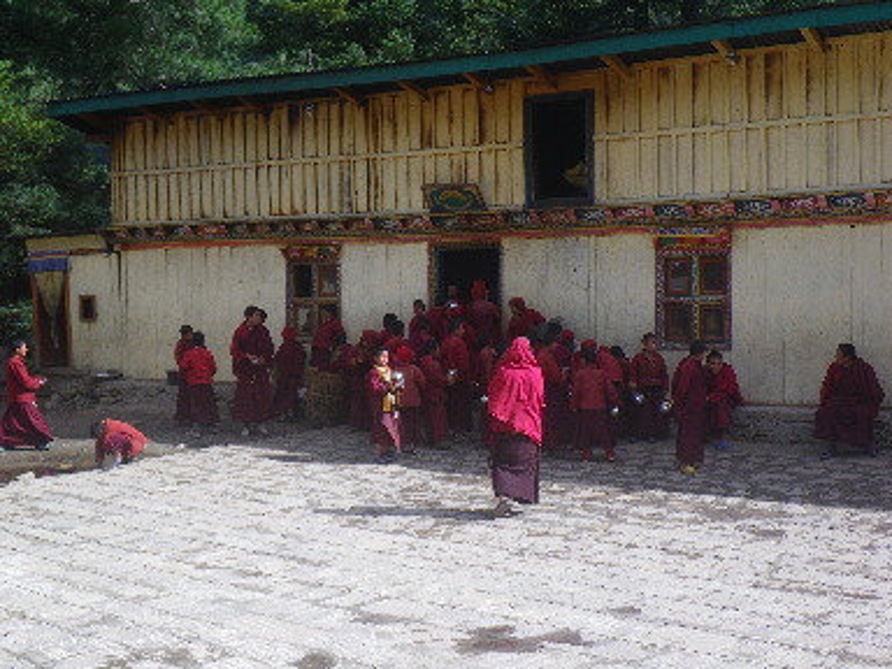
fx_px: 1314
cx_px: 446
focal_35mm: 51
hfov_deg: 37.5
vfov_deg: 28.6
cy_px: 334
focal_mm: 9.1
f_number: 5.3
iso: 50
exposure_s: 1/160
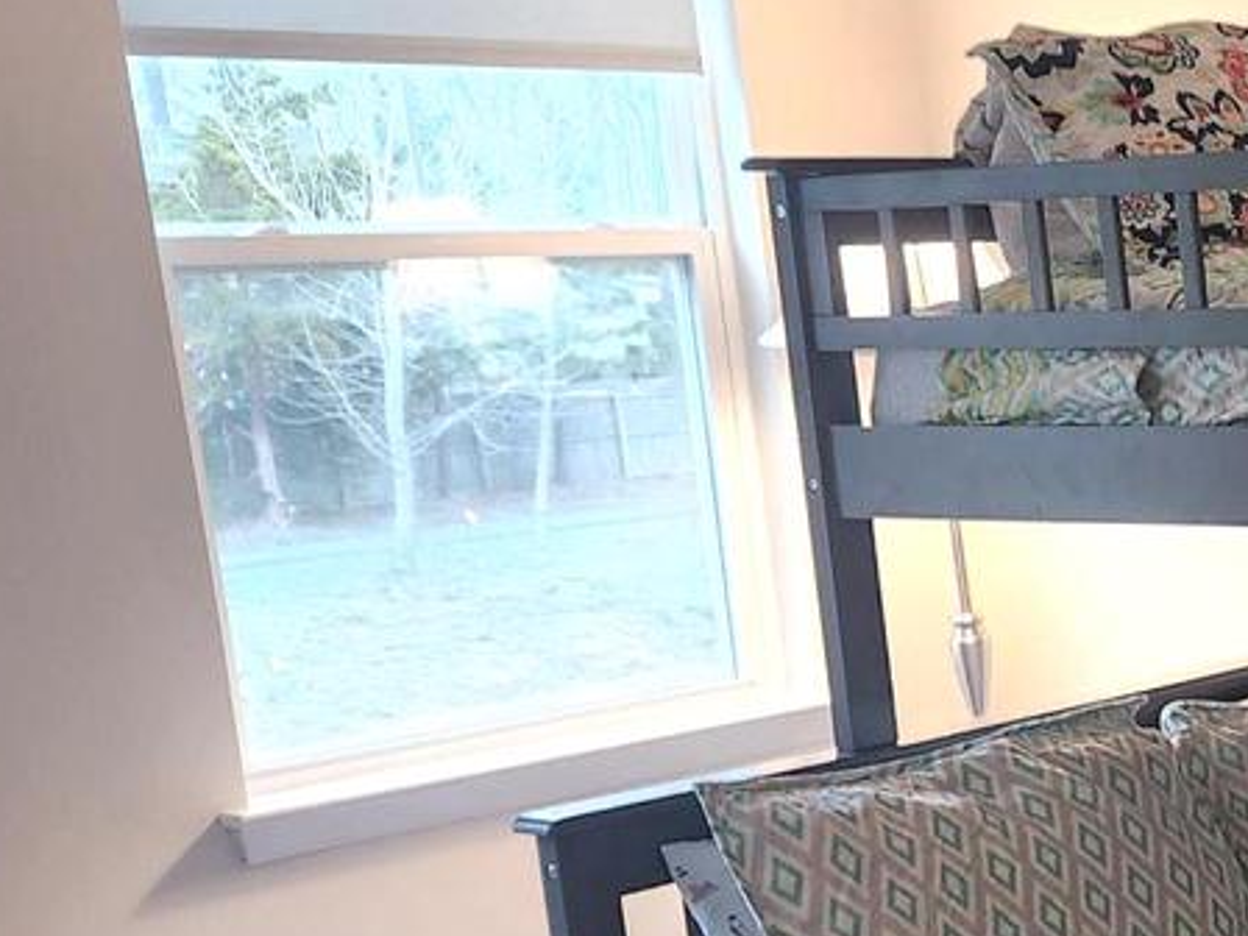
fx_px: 2668
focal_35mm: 74
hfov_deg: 21.6
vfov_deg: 19.7
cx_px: 1922
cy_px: 735
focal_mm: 5.4
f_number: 1.8
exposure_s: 1/120
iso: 400
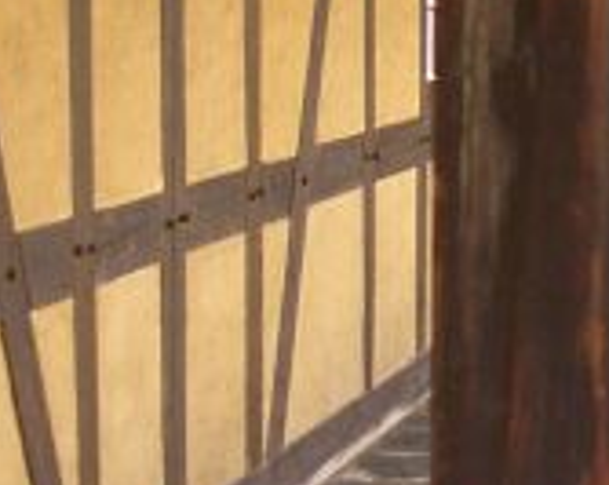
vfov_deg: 9.4
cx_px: 722
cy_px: 113
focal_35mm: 164
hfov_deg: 11.6
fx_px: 2951
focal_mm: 5.8
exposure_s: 1/80
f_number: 2.6
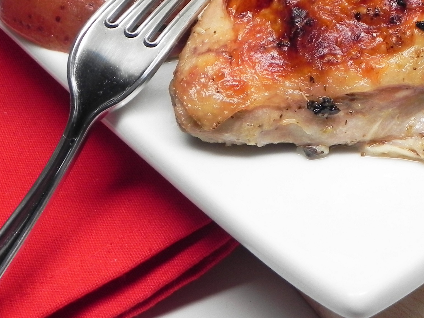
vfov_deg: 19.7
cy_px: 24
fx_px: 894
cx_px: 303
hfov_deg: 26.4
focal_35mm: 73
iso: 160
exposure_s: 1/32
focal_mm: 6.6
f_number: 3.2
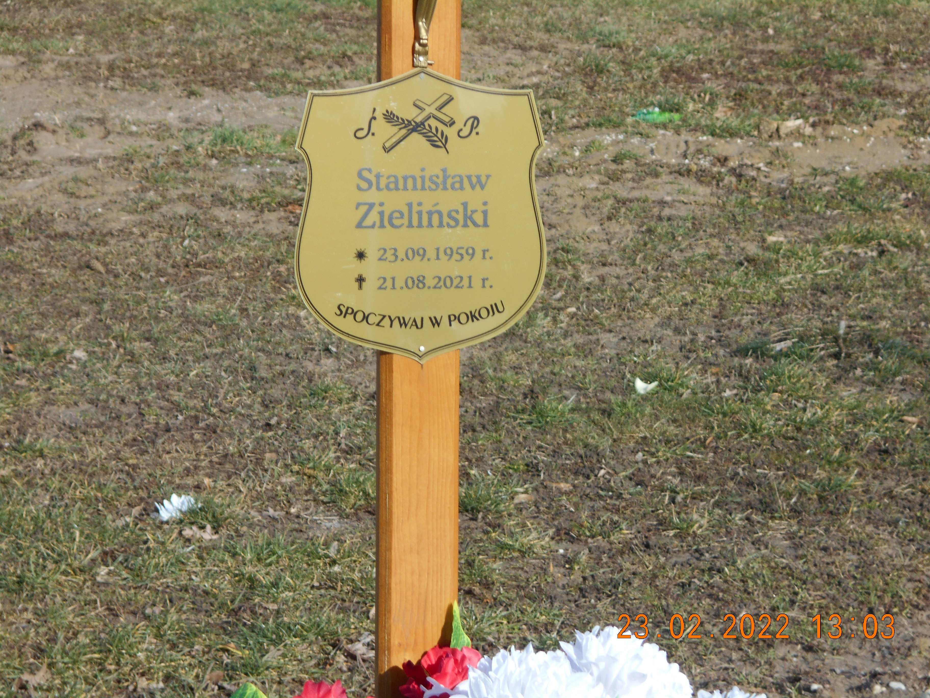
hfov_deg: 17.4
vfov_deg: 13.1
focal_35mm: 113
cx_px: 465
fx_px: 3036
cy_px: 349
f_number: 6
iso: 80
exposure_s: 1/320
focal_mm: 20.1
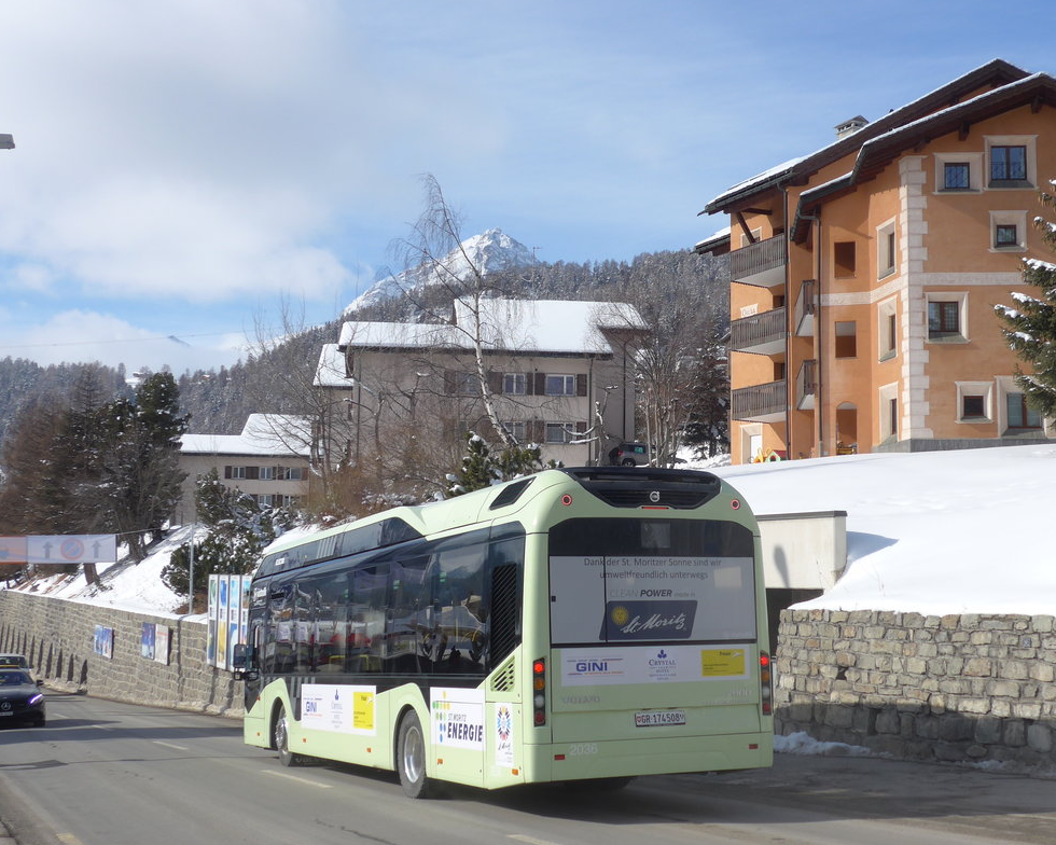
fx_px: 1531
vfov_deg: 30.8
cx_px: 619
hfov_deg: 37.9
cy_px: 427
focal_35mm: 49
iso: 80
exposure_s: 1/2000
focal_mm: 8.4
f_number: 3.2
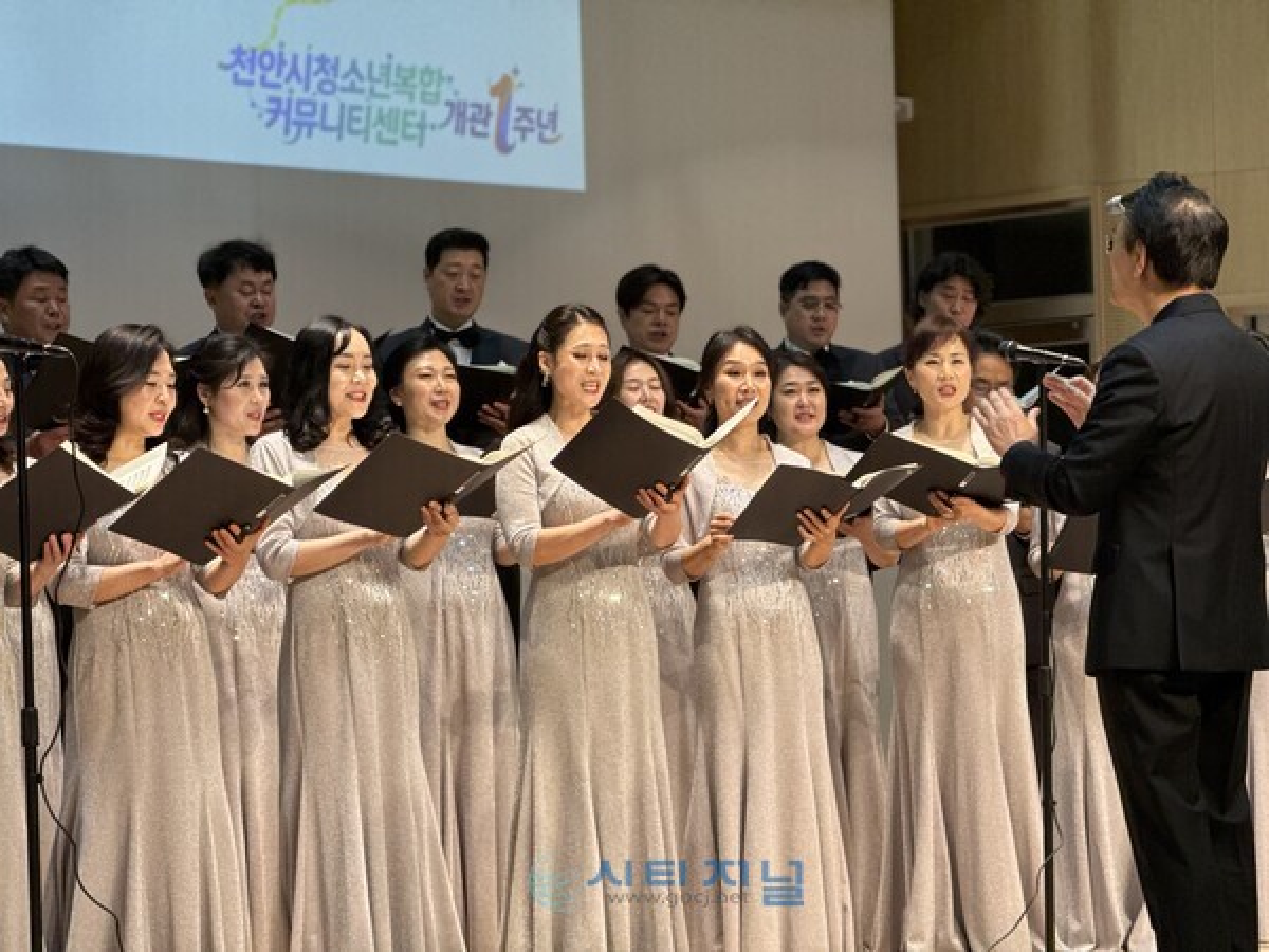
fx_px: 4399
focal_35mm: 120
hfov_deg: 16.4
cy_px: 476
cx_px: 634
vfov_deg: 12.3
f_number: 2.8
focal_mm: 15.66
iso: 200
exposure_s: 1/120
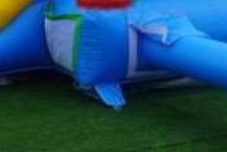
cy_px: -118
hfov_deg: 14.2
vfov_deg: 9.1
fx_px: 908
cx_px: 177
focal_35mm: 144
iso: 100
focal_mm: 16
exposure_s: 1/200
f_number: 10
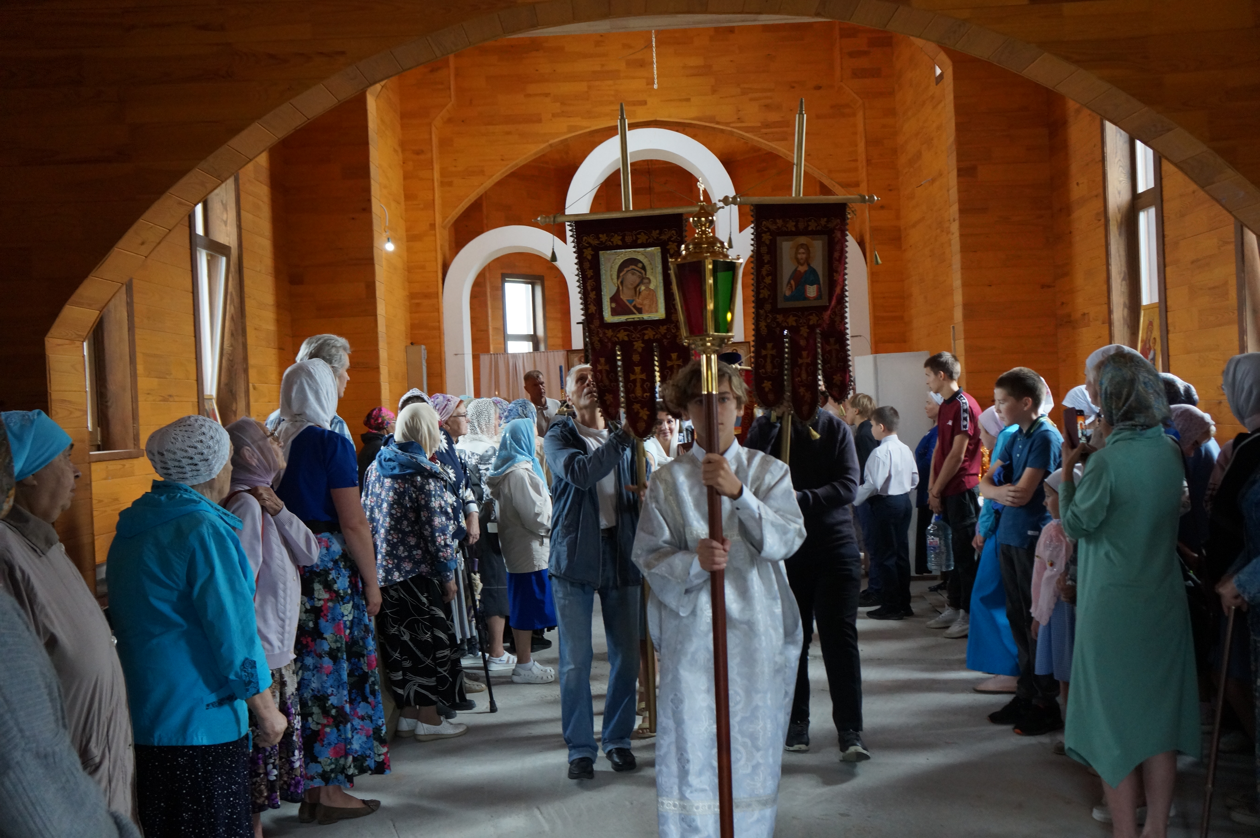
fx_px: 1259
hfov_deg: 53.2
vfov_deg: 36.8
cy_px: 419
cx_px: 630
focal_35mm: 36
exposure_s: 1/160
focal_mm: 24
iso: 1250
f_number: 4
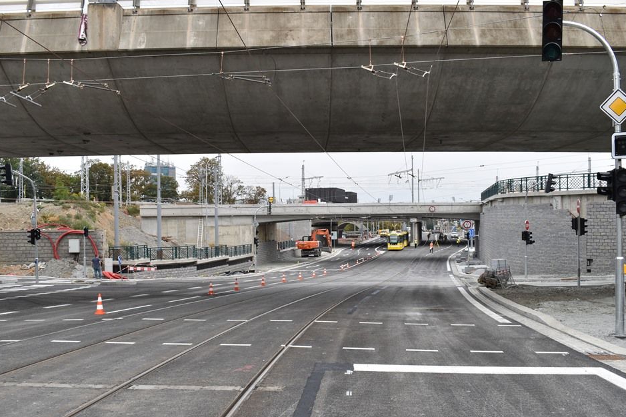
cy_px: 222
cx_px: 305
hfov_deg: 53.1
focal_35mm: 36
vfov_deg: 36.9
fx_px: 626
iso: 100
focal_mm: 22
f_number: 6.3
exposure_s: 1/160
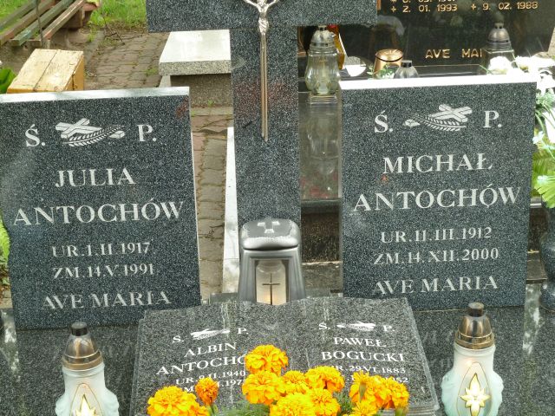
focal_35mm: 67
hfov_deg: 29.0
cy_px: 208
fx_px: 1074
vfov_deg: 21.9
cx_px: 278
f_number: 4.1
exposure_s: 1/40
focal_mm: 11
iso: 100
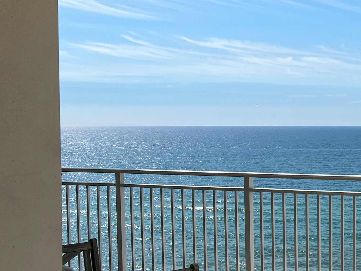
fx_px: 626
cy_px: 136
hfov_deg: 28.9
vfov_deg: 24.4
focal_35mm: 60
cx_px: 405
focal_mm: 5.7
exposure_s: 1/10309
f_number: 1.5
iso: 50
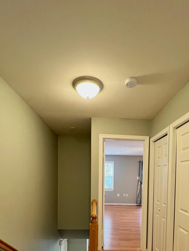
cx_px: 99
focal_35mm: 20
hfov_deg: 66.0
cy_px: 186
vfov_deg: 76.3
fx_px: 146
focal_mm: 1.57
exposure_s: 1/60
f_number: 1.8
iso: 200
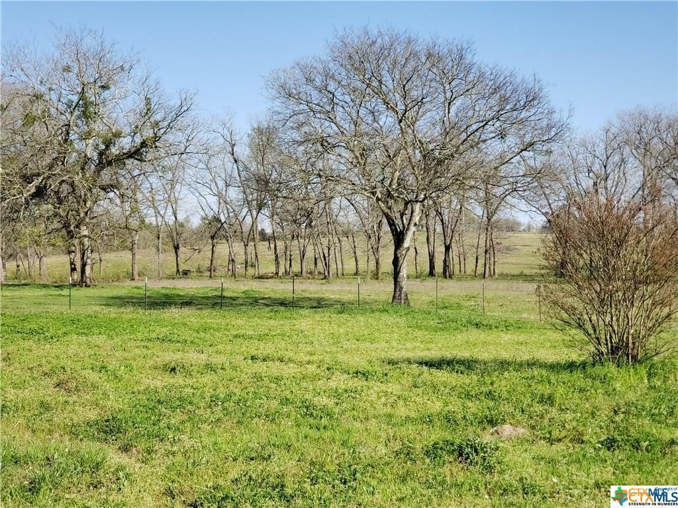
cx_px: 339
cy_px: 254
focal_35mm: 52
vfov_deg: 28.0
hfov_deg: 36.8
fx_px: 1018
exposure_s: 1/460
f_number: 2.4
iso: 32
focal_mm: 6
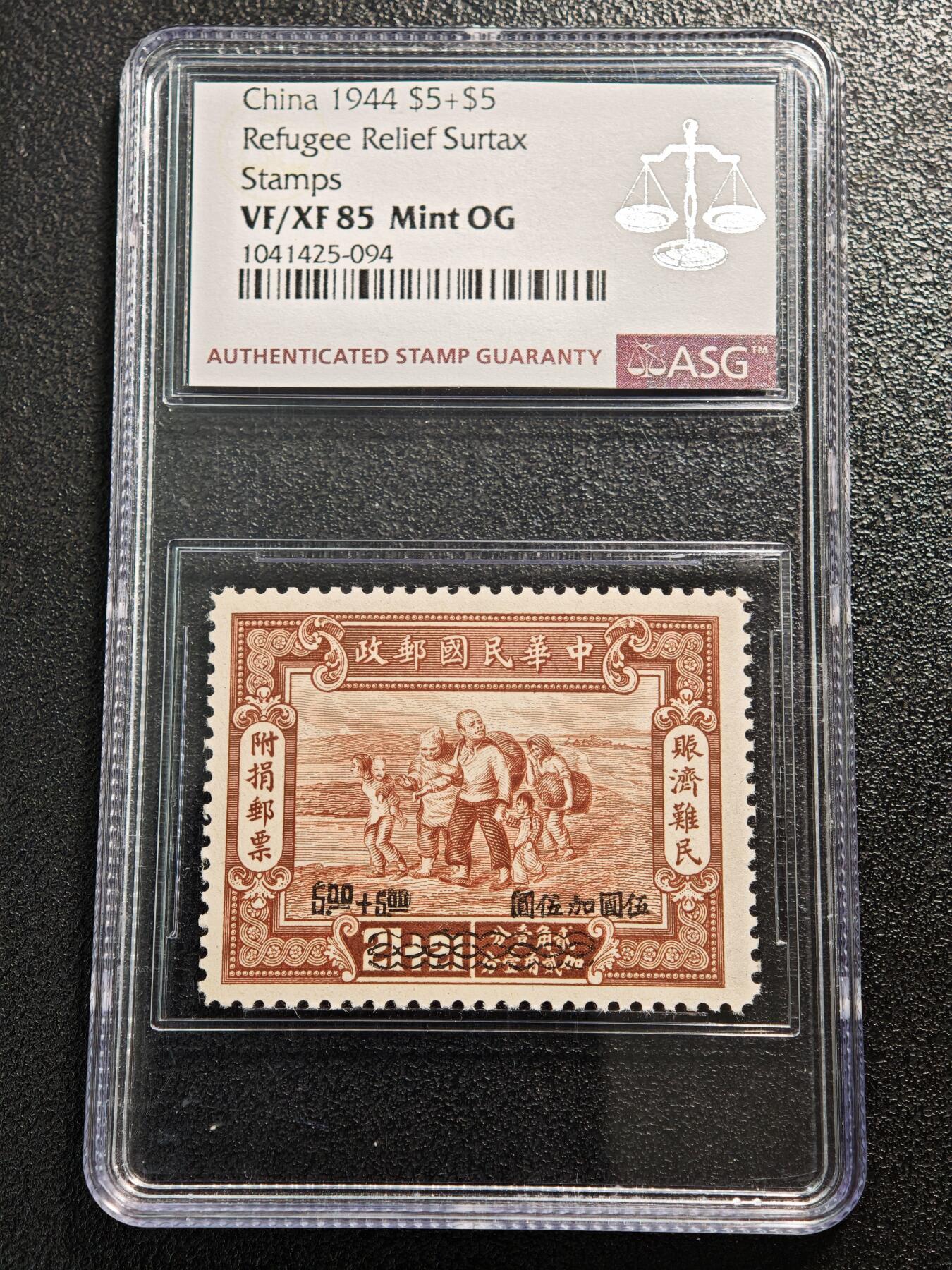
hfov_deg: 24.4
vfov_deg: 32.2
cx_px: 476
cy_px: 635
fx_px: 2200
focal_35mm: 60
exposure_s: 1/112
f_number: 2
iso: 500
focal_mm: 9
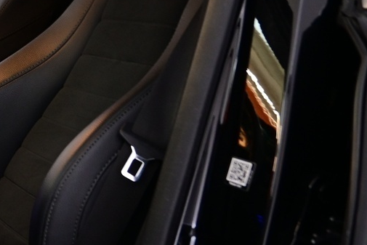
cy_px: 138
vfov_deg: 17.7
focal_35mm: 77
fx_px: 785
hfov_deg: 22.4
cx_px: -160
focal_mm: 16
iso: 640
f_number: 3.5
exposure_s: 1/25
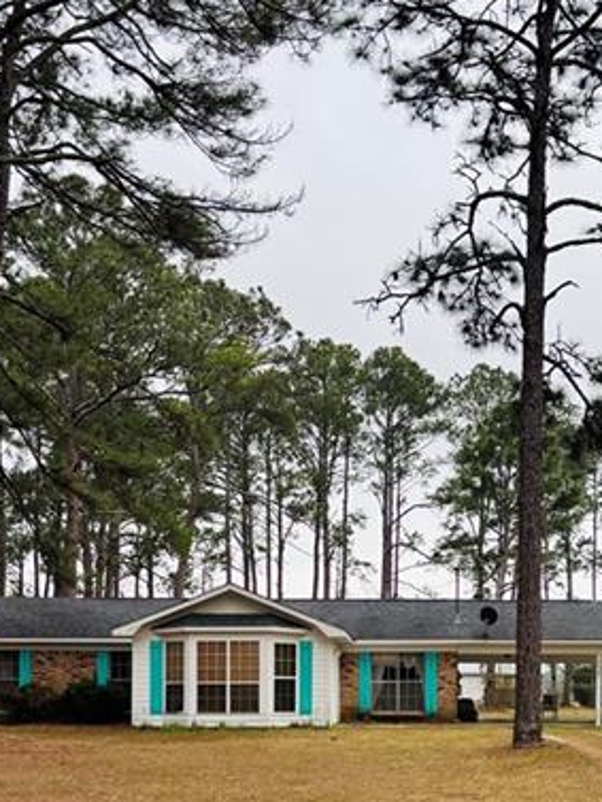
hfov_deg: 27.4
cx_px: 379
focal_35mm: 53
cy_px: 666
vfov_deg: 34.8
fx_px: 1228
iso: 50
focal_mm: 5.96
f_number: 1.6
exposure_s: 1/831
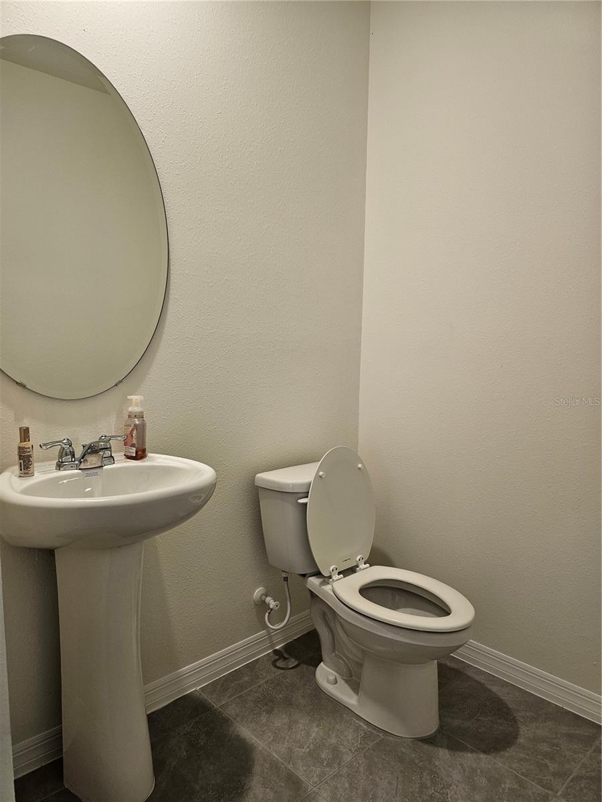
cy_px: 401
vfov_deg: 73.9
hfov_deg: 58.9
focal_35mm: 23
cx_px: 301
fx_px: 533
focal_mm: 6.3
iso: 160
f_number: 1.7
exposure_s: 1/120
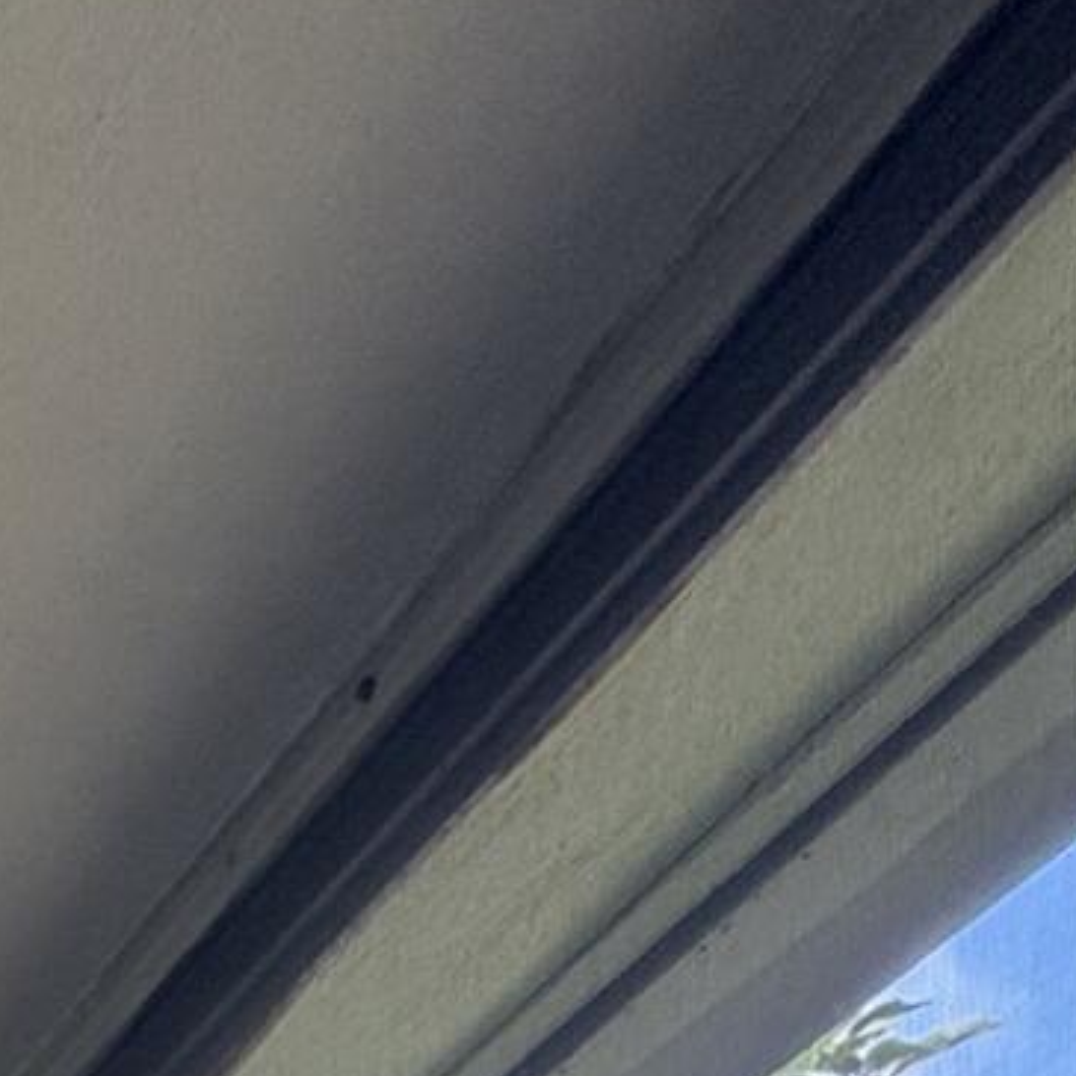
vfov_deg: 13.6
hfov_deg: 22.2
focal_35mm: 68
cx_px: -402
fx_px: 2391
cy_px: 2823
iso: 160
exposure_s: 1/121
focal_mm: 2.22
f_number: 2.2
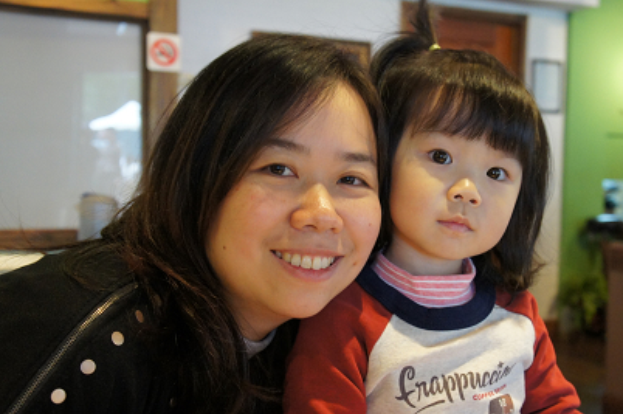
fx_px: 806
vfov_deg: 28.8
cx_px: 363
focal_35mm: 47
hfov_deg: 42.1
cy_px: 236
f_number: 4
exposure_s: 1/30
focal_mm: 25
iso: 1600
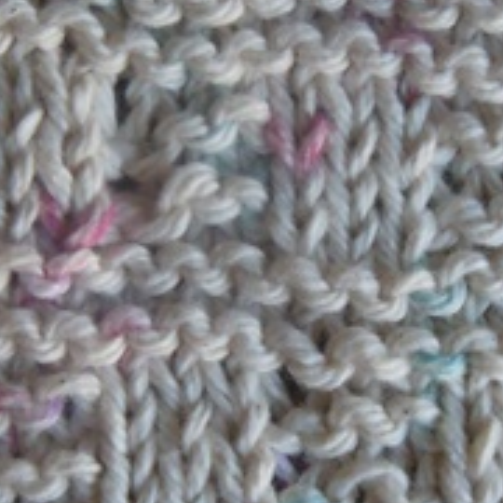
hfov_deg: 9.3
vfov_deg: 9.3
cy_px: 279
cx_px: 198
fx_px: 3107
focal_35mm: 189
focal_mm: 16
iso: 800
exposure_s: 1/50
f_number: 4.4
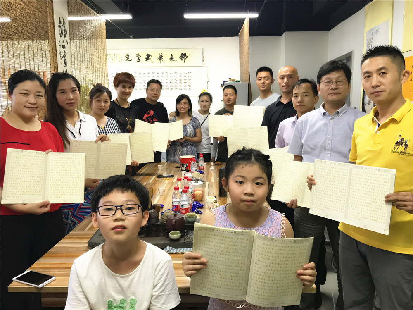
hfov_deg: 63.4
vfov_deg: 49.7
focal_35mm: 28
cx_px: 206
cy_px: 155
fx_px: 334
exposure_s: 1/33
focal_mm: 3.99
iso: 125
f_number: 1.8
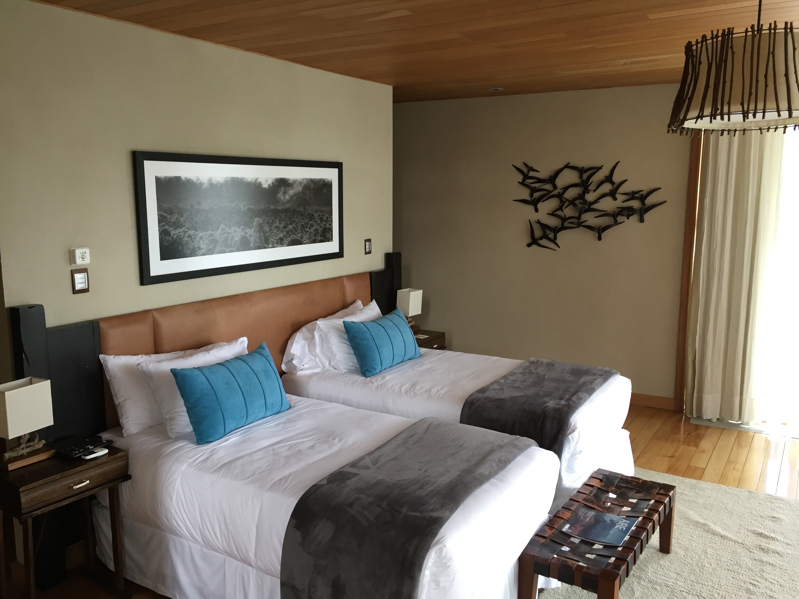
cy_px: 300
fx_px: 669
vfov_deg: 48.2
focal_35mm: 29
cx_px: 400
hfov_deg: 61.7
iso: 80
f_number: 2.2
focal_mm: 4.15
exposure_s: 1/33
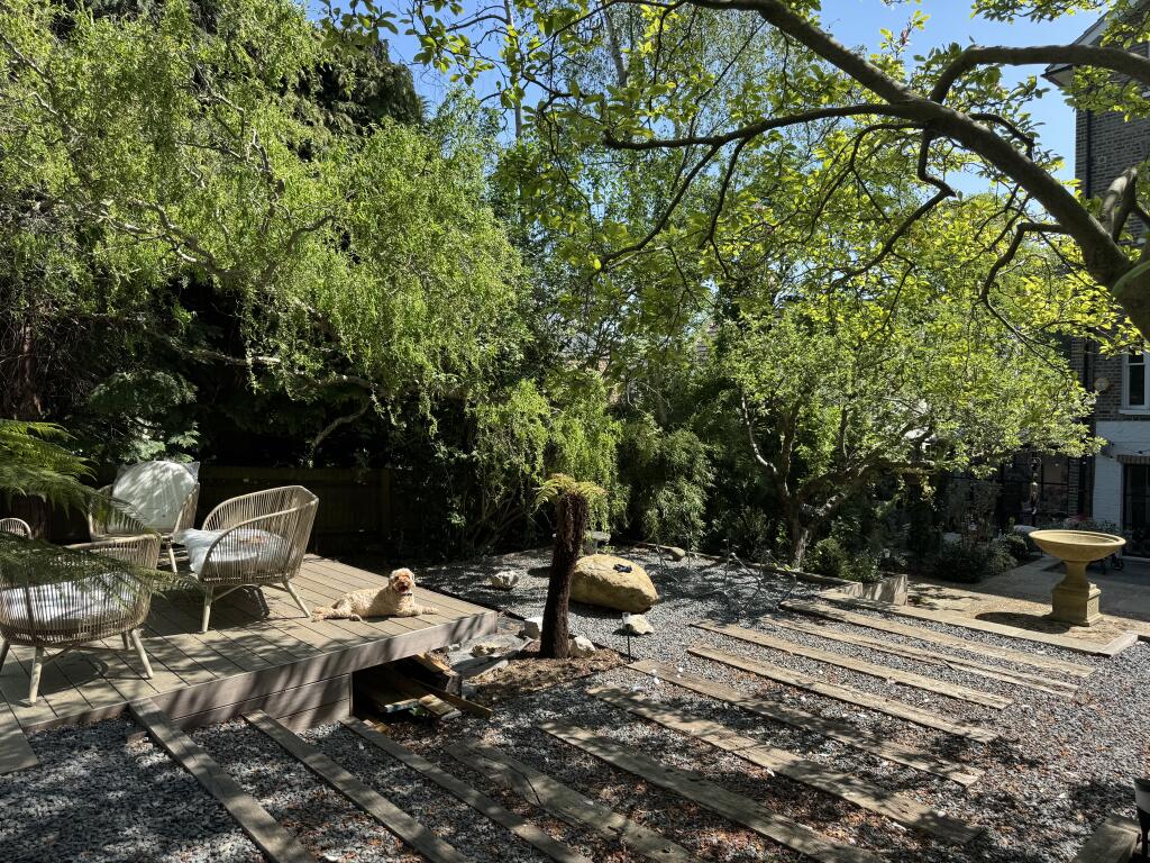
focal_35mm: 24
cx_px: 575
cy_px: 432
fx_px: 797
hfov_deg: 71.6
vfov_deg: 56.8
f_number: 1.78
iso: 80
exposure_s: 1/1488
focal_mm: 6.76
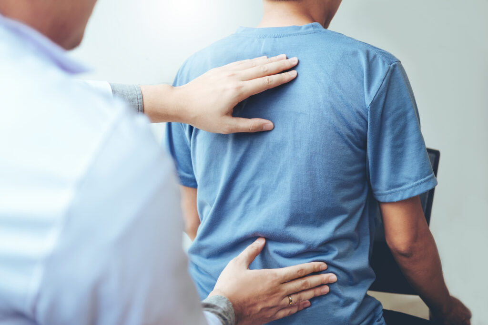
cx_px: 244
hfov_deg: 37.5
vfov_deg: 25.5
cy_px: 162
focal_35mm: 53
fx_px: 718
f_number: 2
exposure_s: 1/250
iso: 100
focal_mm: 35
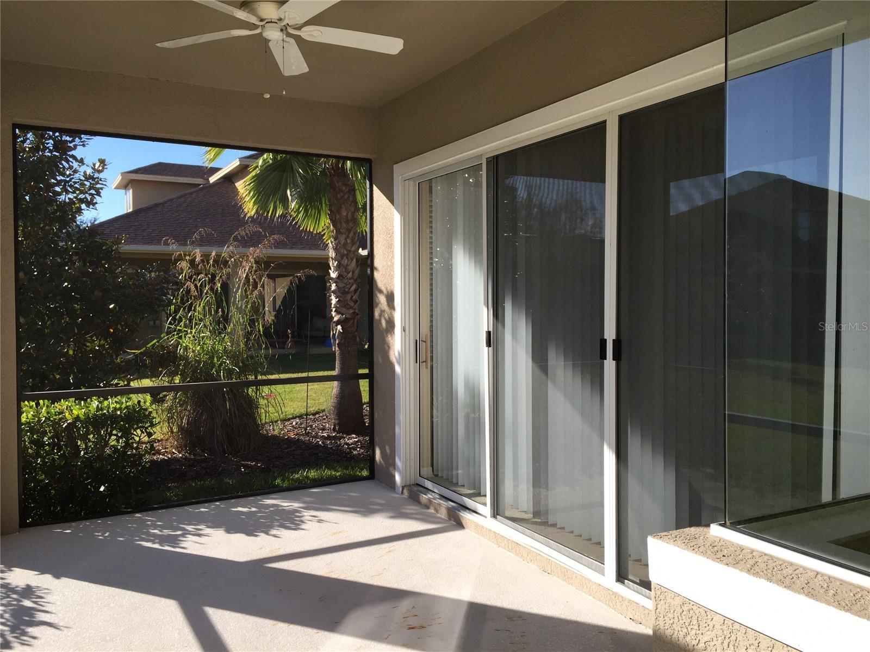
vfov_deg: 48.2
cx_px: 435
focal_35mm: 29
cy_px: 326
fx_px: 729
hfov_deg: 61.7
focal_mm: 4.15
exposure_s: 1/807
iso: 32
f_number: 2.2
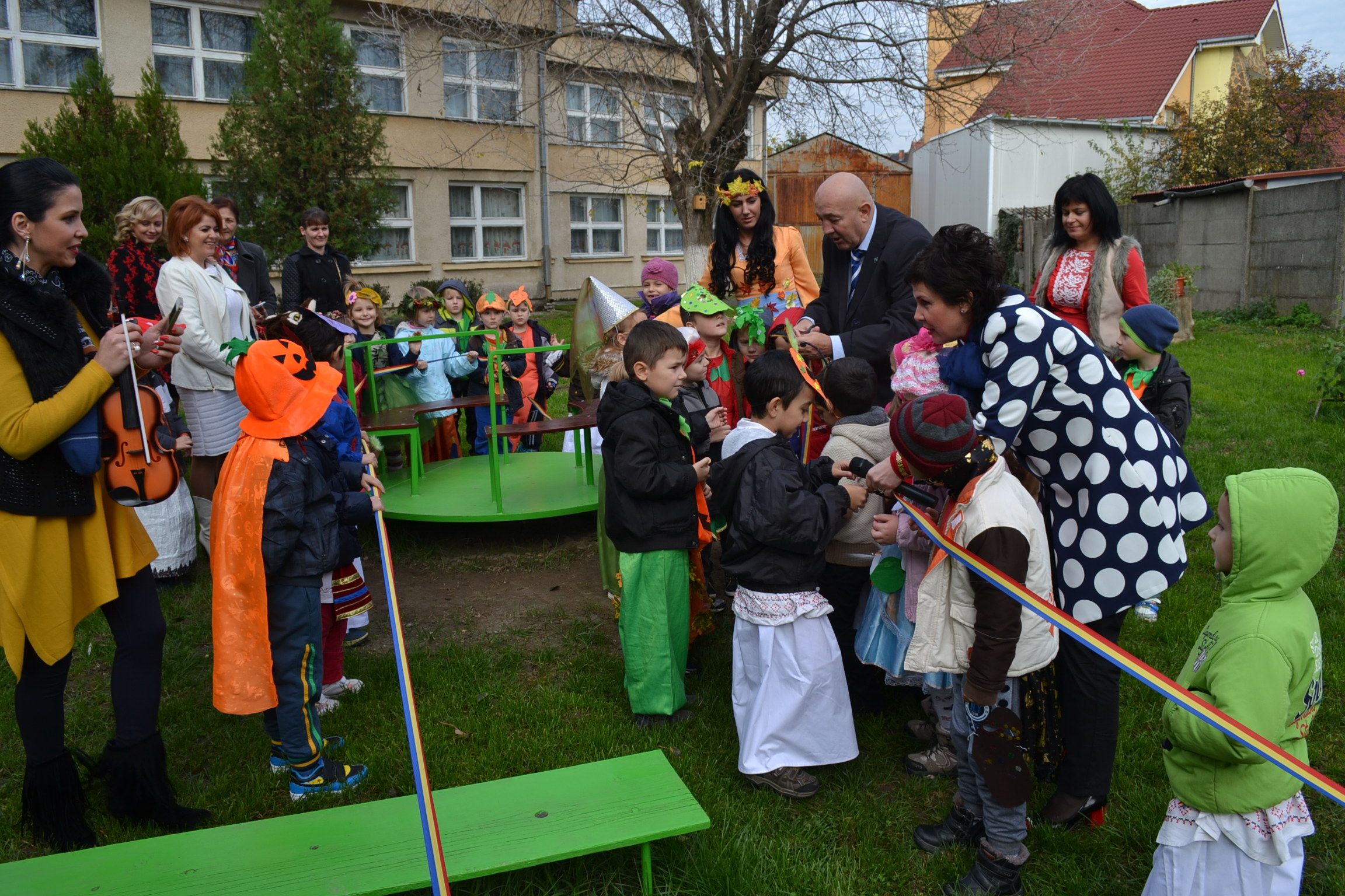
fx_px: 1009
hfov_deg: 67.4
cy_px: 448
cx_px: 672
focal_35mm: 27
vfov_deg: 47.9
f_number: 5.6
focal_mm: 18
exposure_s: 1/125
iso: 100
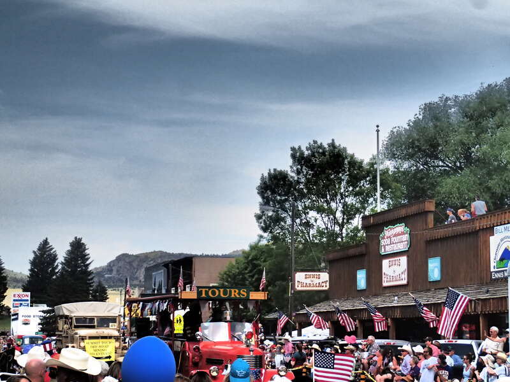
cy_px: 191
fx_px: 1179
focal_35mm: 80
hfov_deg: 24.4
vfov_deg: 18.4
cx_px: 255
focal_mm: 14.41
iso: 100
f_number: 5.6
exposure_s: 1/640
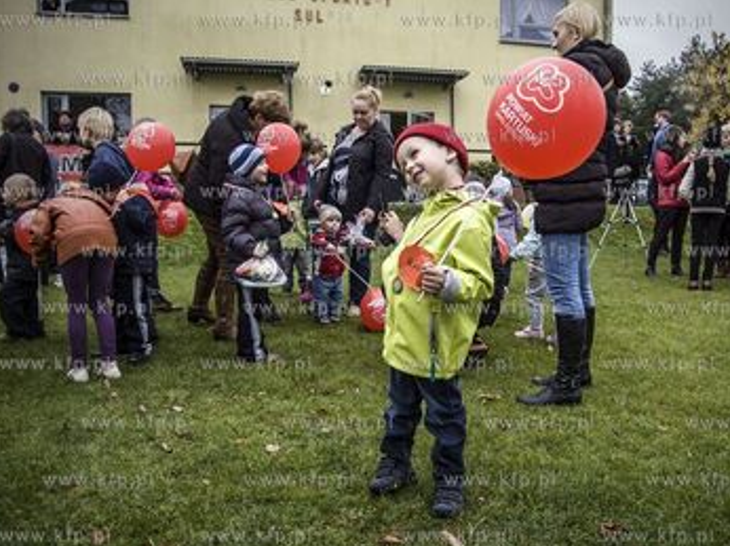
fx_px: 632
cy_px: 278
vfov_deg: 46.7
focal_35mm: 30
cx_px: 411
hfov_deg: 59.8
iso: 200
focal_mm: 18
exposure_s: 1/30
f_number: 7.1
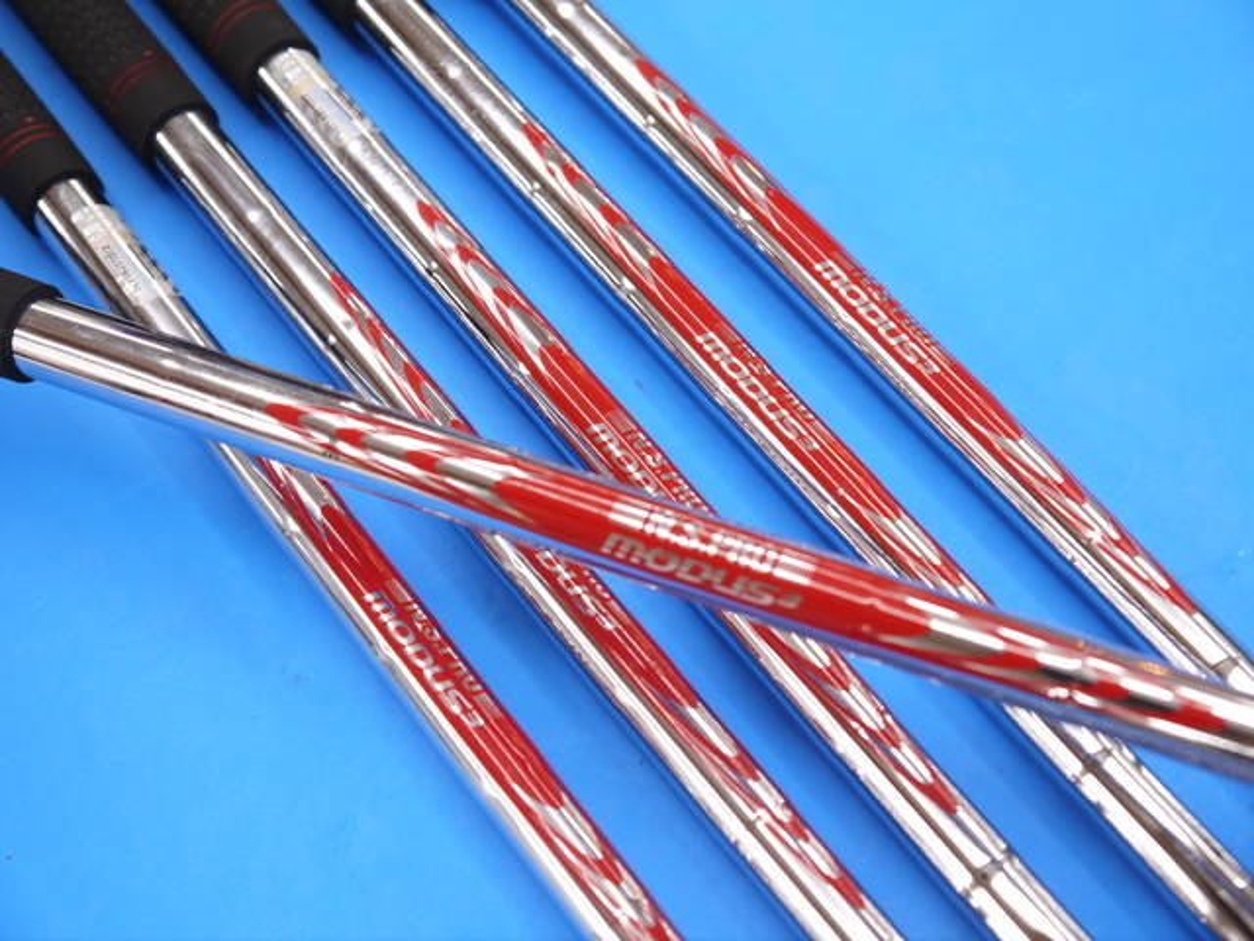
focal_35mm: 52
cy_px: 470
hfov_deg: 36.8
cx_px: 627
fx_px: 1884
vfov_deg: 28.0
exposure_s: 1/60
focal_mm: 26
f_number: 4.7
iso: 250
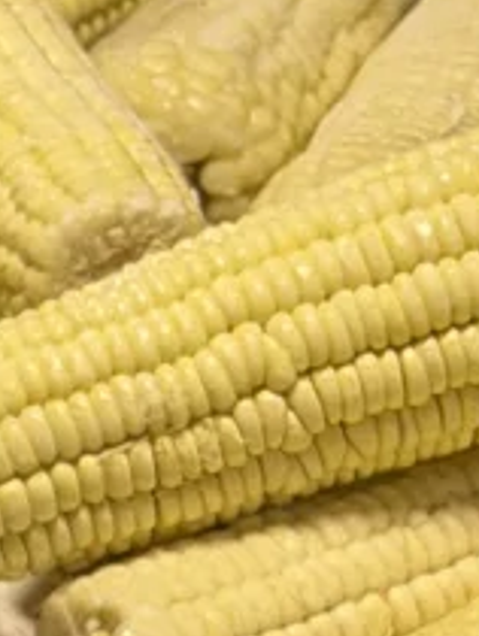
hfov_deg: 4.4
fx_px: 6058
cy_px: 951
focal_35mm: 329
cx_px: -870
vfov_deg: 6.0
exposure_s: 1/928
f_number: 1.78
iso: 64
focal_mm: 6.76
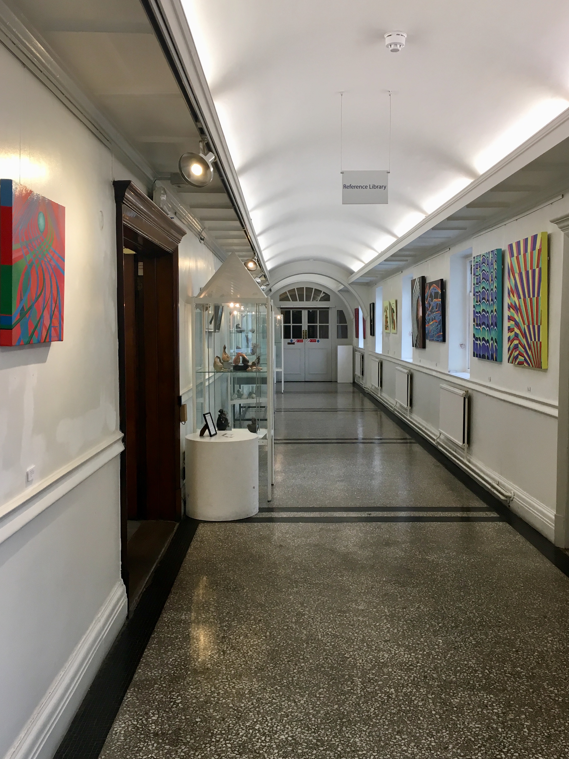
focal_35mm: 32
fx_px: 701
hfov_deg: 44.1
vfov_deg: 56.8
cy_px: 374
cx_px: 300
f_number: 2.2
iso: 32
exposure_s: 1/33
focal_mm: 4.15
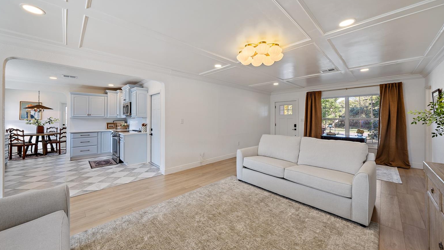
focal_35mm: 13
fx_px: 153
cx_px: 221
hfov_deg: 110.8
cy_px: 122
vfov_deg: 78.4
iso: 200
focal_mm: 12
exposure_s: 1/4
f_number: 8
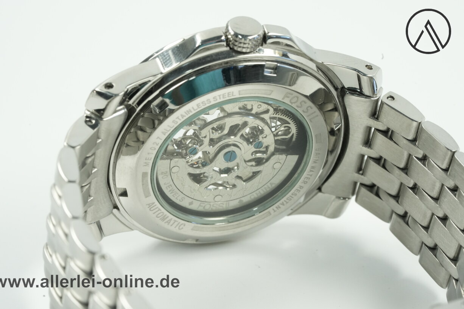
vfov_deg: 14.5
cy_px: 149
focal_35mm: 94
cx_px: 230
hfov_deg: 21.7
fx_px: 1211
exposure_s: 1/25
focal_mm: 90
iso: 2500
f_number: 16
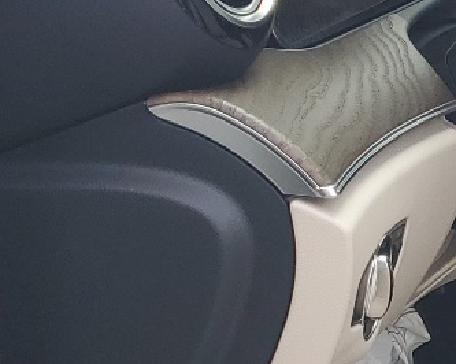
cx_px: 967
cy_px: 293
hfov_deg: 13.2
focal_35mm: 122
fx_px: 1646
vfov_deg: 12.6
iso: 50
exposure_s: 1/625
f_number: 1.5
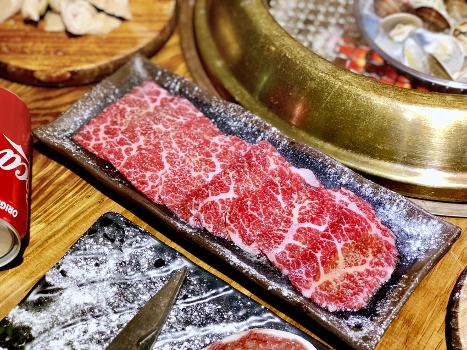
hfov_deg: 33.8
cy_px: 175
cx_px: 234
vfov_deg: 25.6
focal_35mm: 57
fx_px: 769
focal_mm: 6.6
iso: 250
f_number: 2.8
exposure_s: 1/60
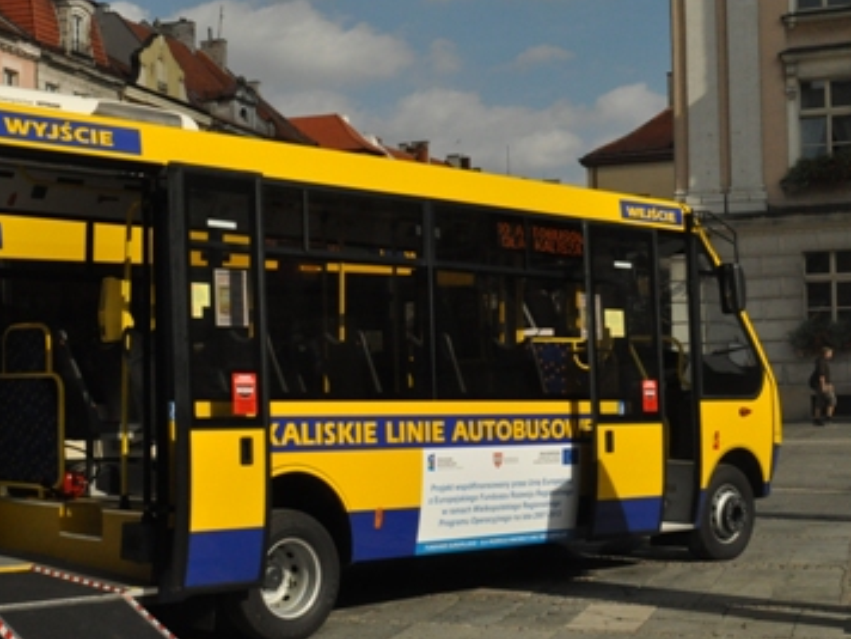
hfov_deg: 32.6
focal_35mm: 59
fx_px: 1442
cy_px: 385
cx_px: 294
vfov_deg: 24.9
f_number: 18
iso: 1600
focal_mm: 29
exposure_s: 1/1250
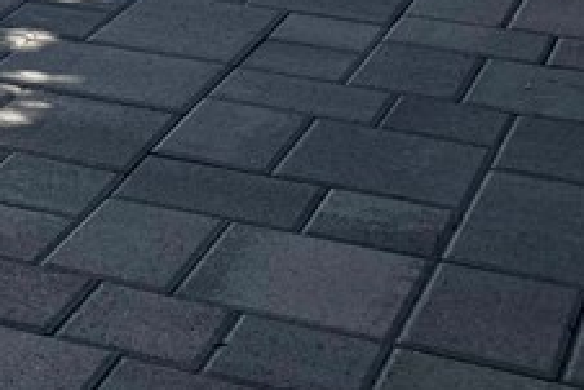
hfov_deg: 16.4
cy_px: -493
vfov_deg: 10.7
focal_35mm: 113
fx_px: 1834
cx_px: -310
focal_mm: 6.76
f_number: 1.78
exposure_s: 1/6173
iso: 80
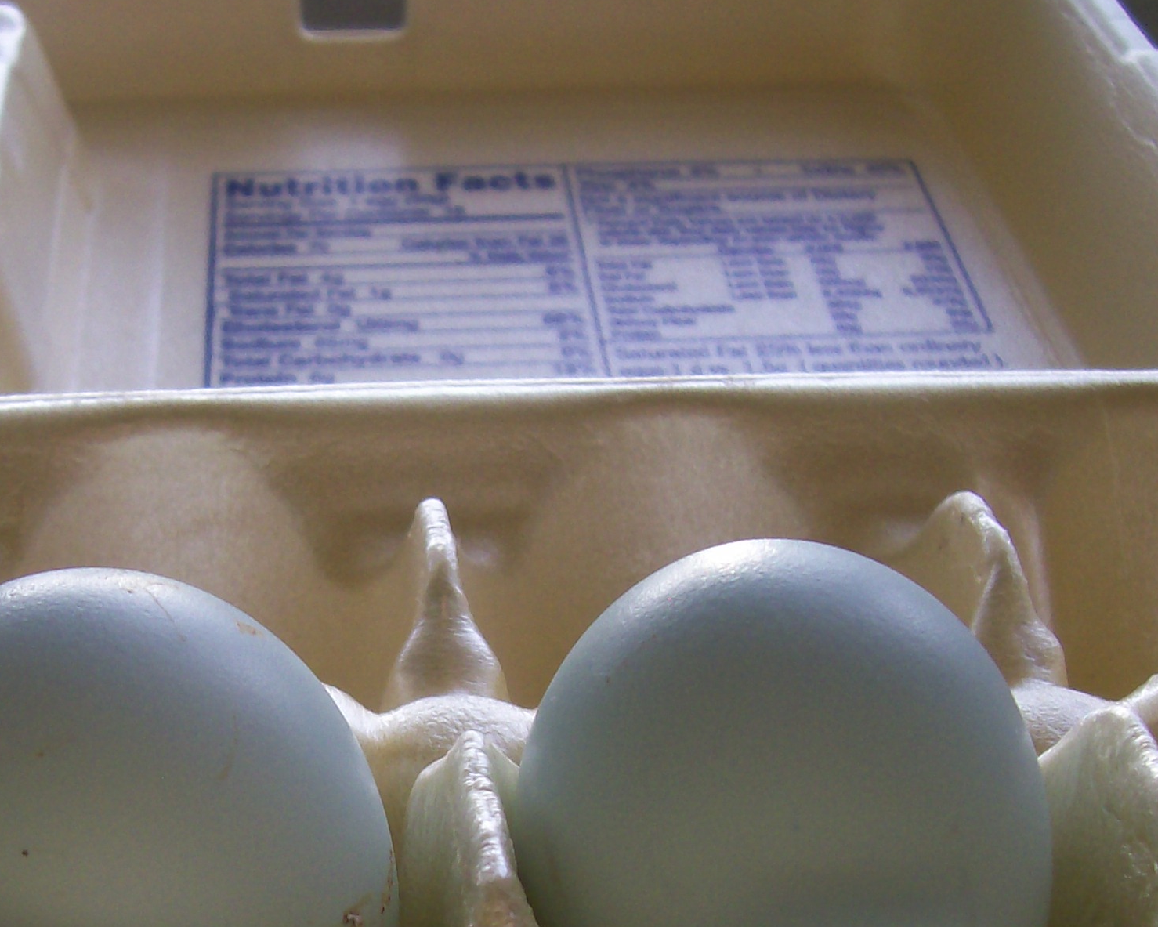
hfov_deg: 26.5
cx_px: 315
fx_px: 2434
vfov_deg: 21.1
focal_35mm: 71
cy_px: 819
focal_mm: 5.8
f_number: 2.8
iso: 80
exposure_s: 1/63.4
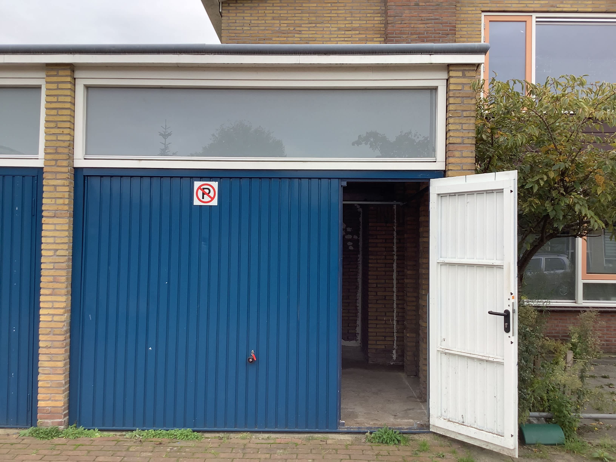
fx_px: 552
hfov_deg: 58.4
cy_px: 231
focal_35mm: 31
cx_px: 308
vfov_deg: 45.4
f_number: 2.4
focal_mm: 3.3
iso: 25
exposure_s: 1/162
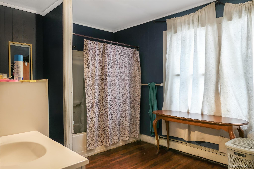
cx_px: 127
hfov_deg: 73.7
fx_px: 169
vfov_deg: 53.1
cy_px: 84
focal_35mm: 24
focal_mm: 8.8
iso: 125
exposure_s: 1/60
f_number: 1.4
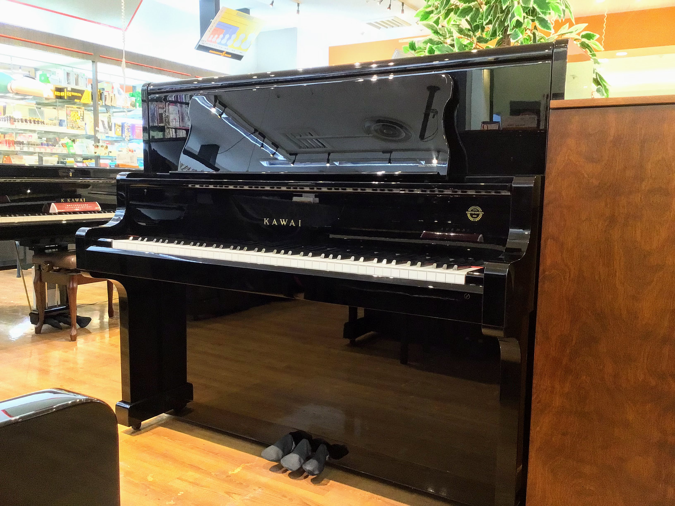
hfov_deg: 58.4
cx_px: 338
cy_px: 253
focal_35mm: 31
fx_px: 604
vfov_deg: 45.4
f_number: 2.4
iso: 200
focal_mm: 3.3
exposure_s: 1/15
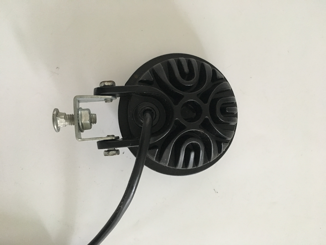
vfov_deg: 48.2
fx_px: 273
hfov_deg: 61.7
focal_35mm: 29
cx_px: 163
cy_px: 122
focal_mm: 4.15
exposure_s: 1/25
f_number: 2.2
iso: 250
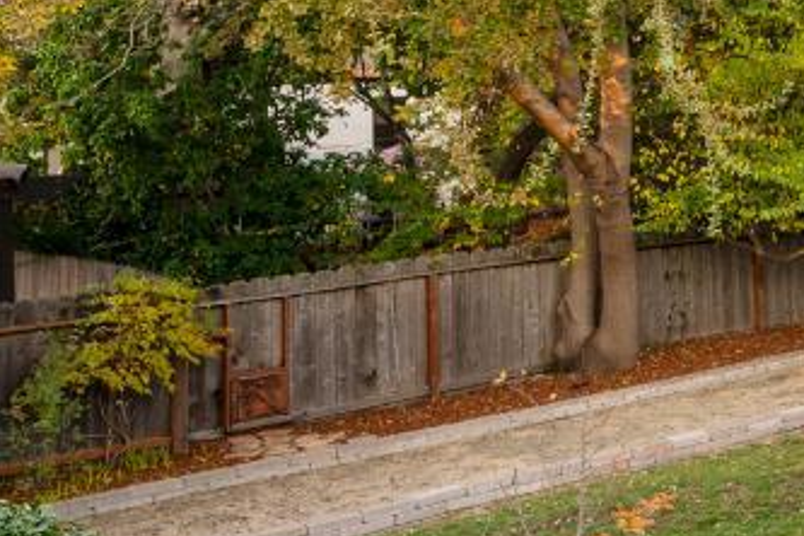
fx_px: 1407
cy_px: 64
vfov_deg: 21.2
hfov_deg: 21.1
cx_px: 1461
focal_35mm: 63
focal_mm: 14
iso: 100
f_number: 9
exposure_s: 1/20
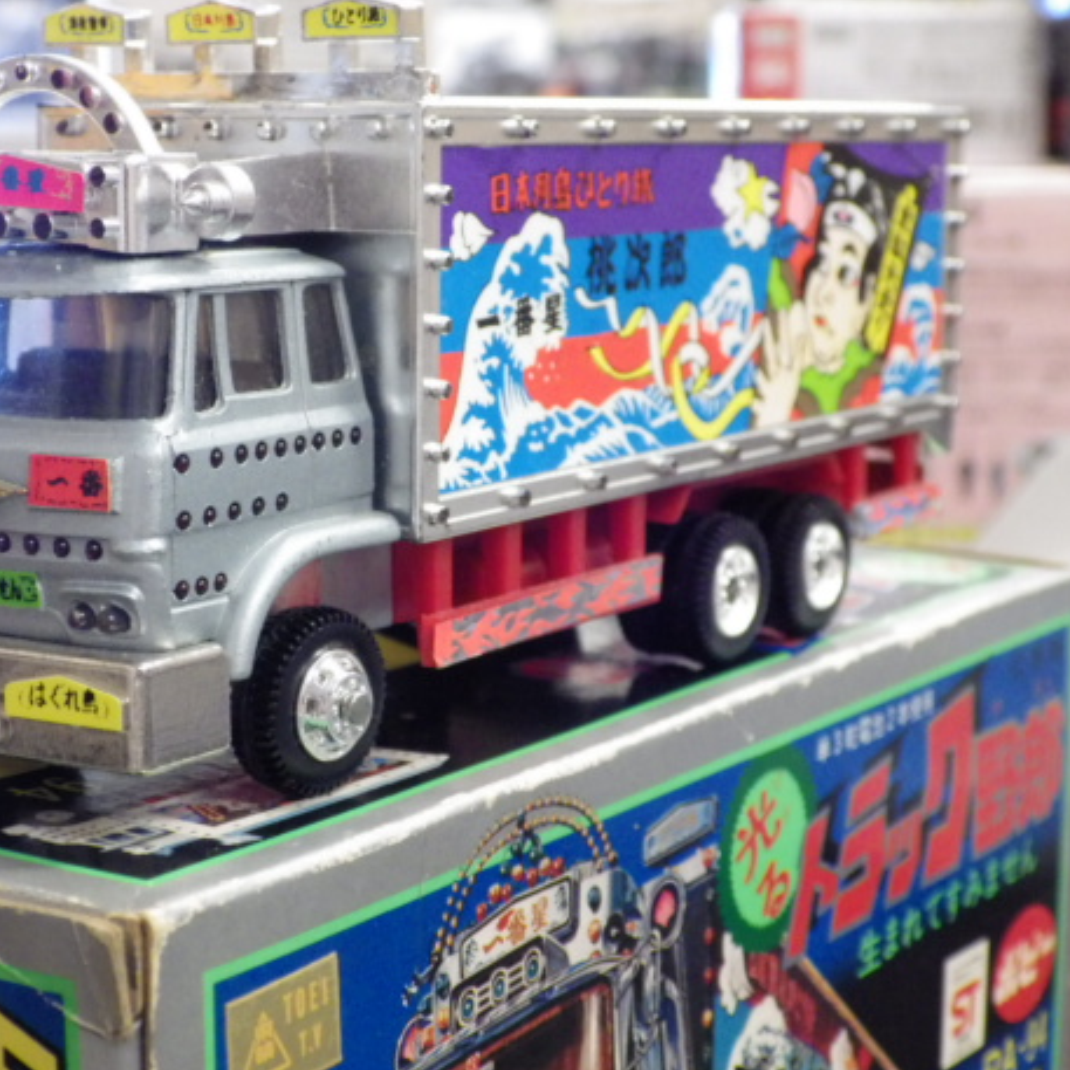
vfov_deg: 23.7
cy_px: 534
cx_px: 389
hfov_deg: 23.6
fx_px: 2553
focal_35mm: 73
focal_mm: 10.7
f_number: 4
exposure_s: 1/40
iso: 800
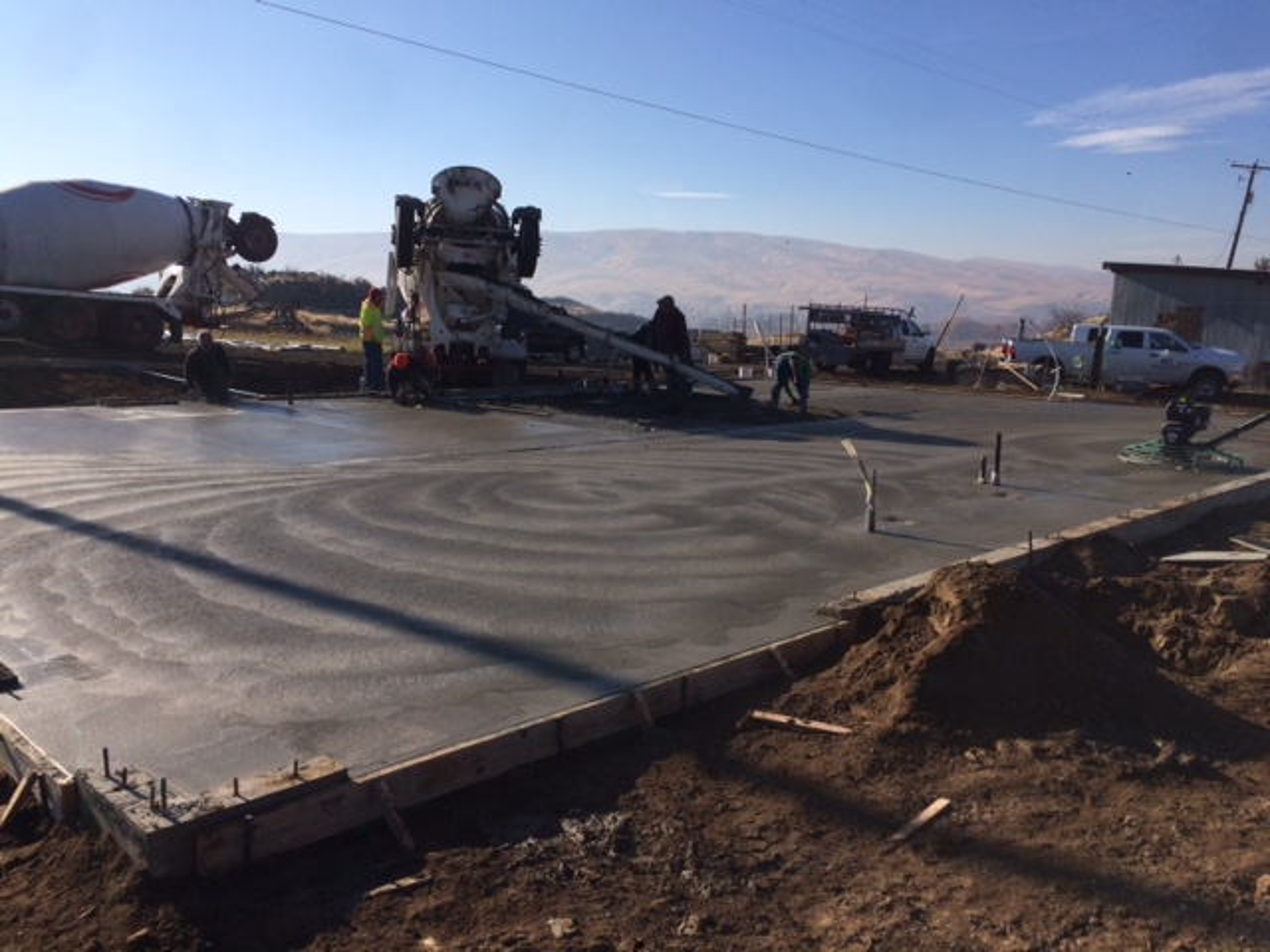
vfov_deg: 48.2
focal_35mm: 29
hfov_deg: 61.7
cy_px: 476
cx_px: 635
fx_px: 1064
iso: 32
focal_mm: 4.15
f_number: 2.2
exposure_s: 1/3425
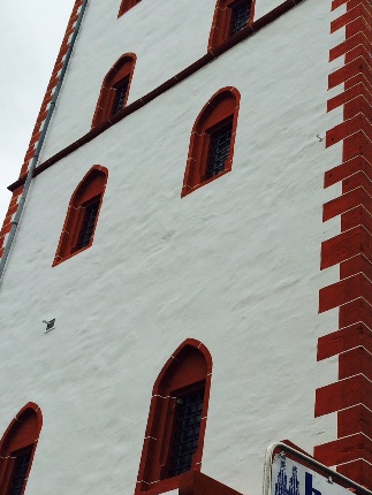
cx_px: 319
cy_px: 358
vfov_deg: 34.3
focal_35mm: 55
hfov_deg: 25.9
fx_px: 787
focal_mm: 4.15
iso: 32
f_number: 2.2
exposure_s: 1/513
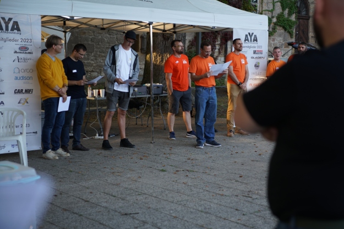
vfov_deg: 24.2
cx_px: 192
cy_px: 105
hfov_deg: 35.6
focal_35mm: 56
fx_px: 535
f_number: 2.8
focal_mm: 50
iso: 320
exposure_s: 1/250
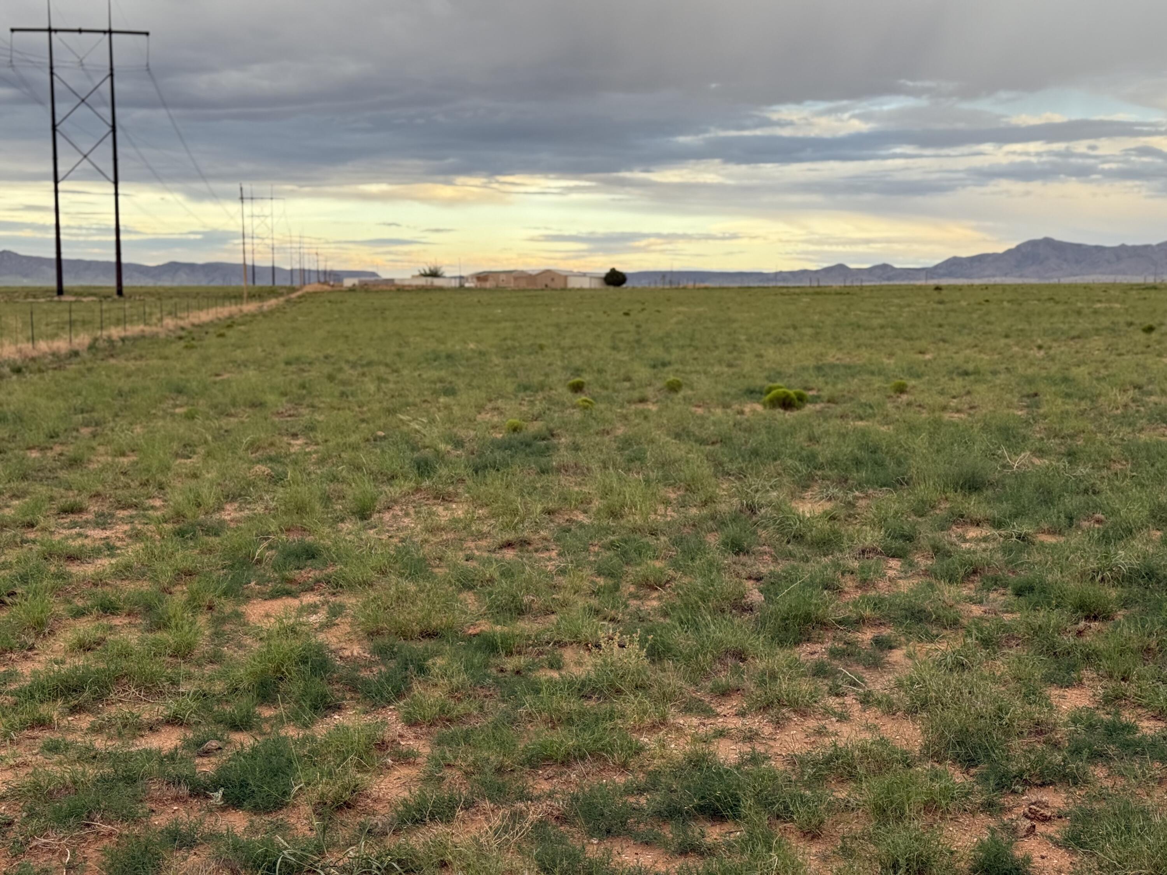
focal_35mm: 48
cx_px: 584
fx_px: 1618
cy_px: 438
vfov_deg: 30.3
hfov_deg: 39.7
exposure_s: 1/429
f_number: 1.78
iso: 80
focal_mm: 6.76
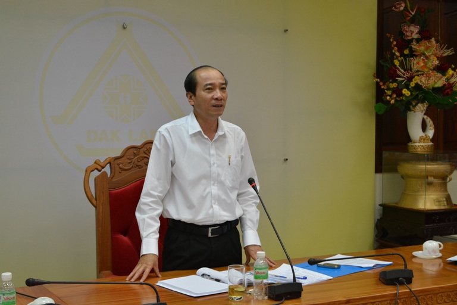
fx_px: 762
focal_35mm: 60
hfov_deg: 33.4
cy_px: 152
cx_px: 228
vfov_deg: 22.6
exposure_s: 1/125
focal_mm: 40
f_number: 5.6
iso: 1600
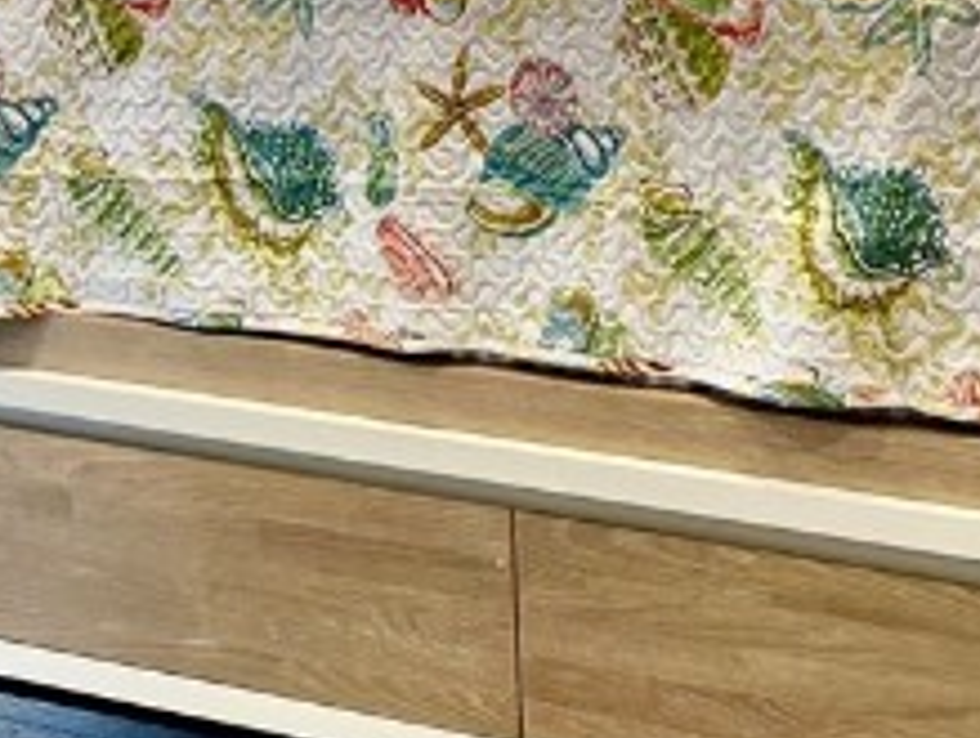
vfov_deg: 12.2
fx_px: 3176
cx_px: 944
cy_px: -599
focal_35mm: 112
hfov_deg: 17.2
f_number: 1.78
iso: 160
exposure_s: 1/120
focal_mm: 6.76
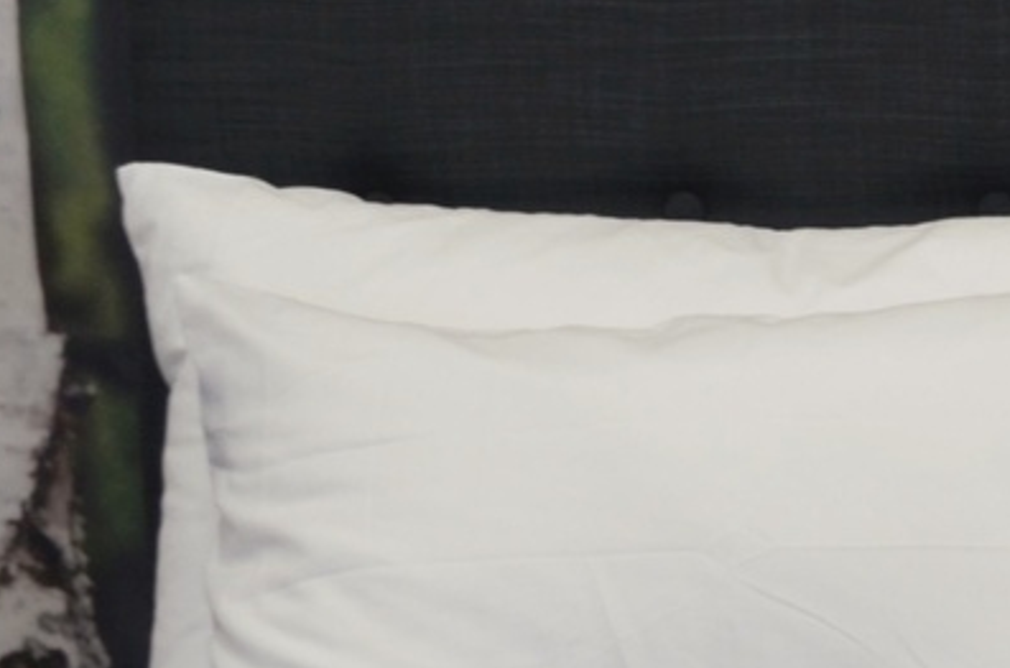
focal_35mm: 212
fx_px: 5934
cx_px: 1393
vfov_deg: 6.4
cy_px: 1022
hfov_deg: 9.5
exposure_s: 1/40
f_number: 5
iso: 400
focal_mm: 35
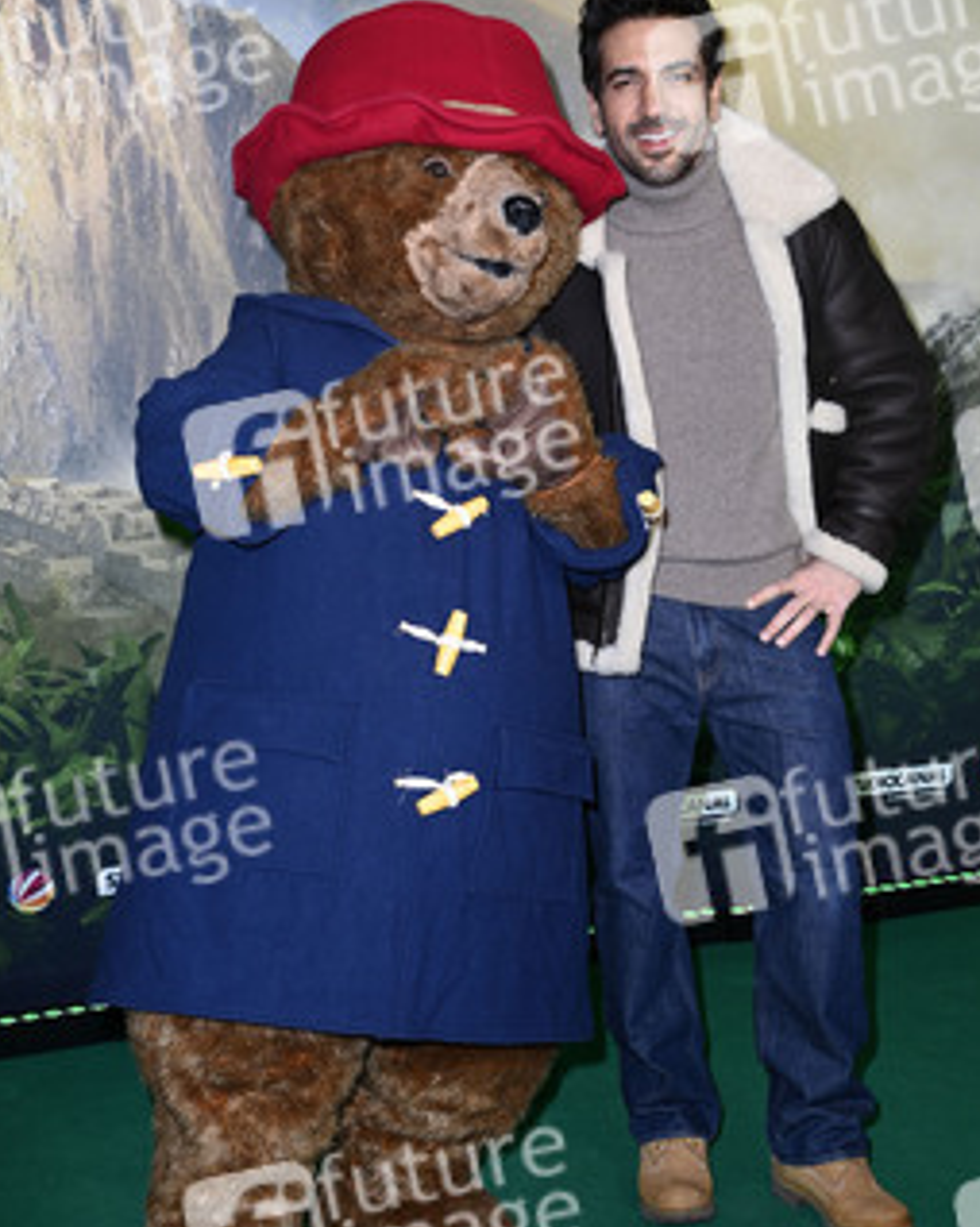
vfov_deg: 32.0
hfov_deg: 25.8
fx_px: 2141
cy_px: 641
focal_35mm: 59
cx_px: 494
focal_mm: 50
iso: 500
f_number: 5
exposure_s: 1/250
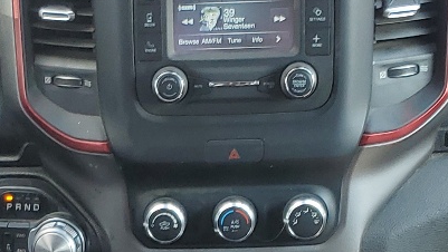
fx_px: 1343
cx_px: 177
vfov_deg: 10.1
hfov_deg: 18.9
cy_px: 478
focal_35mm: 113
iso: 50
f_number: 1.5
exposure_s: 1/156
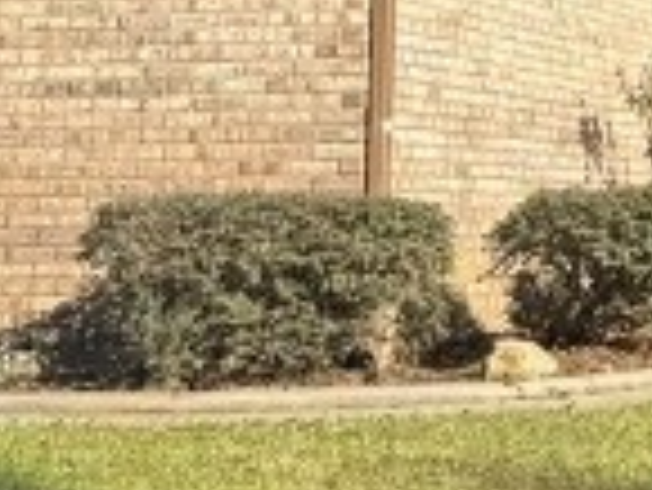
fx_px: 3186
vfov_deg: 8.5
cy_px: -346
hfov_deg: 11.3
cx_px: 926
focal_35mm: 169
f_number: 1.78
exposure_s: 1/2959
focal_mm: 6.86
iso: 80
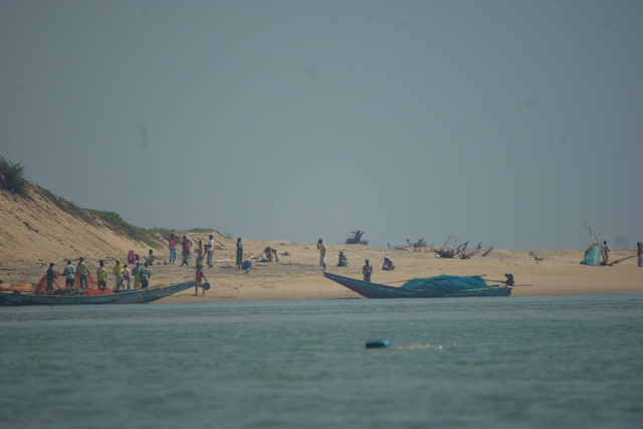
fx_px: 13398
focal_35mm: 750
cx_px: 322
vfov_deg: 1.8
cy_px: 214
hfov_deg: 2.7
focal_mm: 500
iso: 100
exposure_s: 1/500
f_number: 6.7
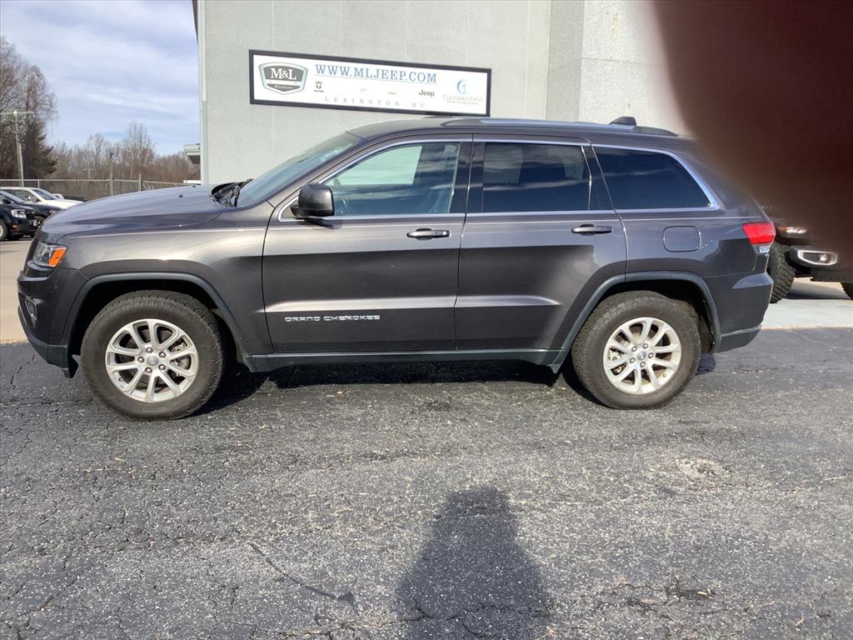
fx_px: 764
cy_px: 320
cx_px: 426
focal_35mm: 31
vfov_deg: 45.4
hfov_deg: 58.4
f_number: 2.4
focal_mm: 3.3
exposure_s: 1/554
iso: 25
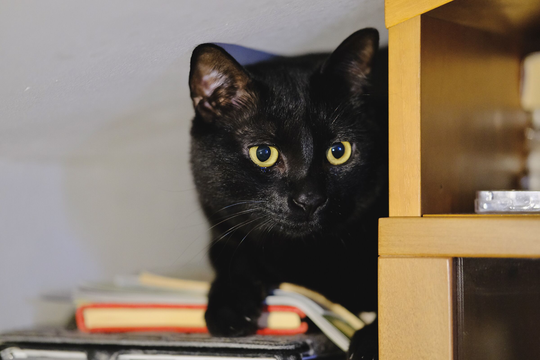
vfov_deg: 12.1
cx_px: 270
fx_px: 1695
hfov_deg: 18.1
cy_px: 180
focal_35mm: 113
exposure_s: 1/550
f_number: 1.2
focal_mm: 75
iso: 3200
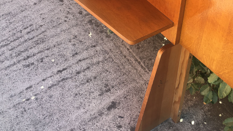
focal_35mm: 46
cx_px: 146
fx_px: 284
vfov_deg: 25.6
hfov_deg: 44.2
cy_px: 28
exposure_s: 1/234
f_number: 2.2
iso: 25
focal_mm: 4.15
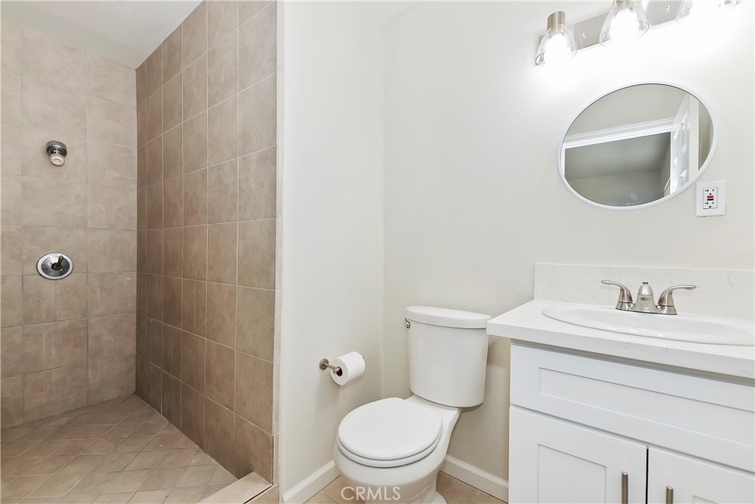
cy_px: 252
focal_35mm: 15
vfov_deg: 77.3
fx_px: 315
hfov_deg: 100.4
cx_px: 378
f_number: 8
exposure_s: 1/30
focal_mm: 10
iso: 400
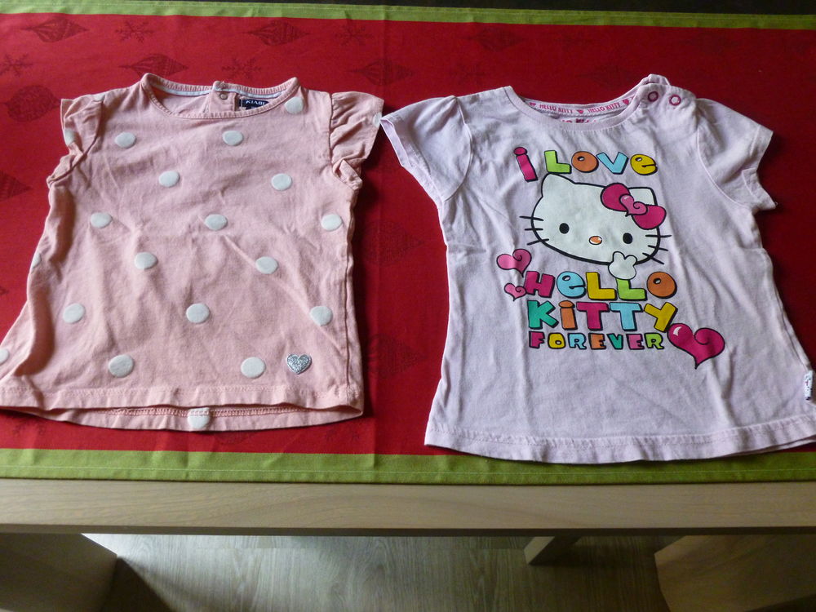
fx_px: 660
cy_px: 306
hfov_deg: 63.4
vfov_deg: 49.7
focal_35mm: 28
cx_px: 408
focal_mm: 5
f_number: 3.3
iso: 400
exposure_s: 1/40
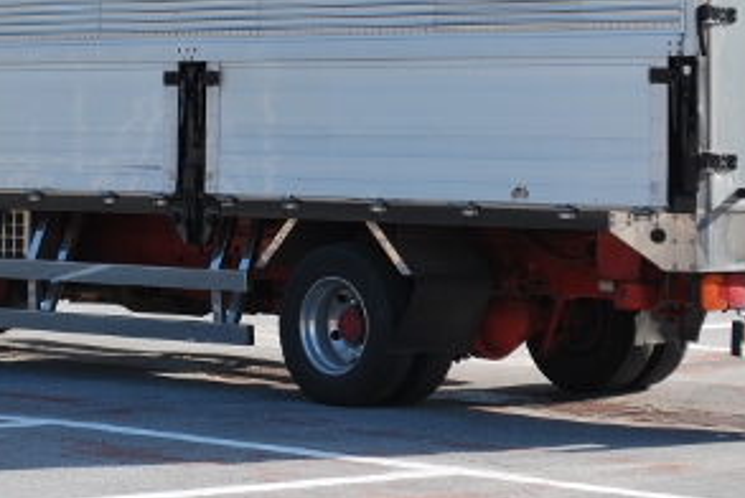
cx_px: 305
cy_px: 10
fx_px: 3731
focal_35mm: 180
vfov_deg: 7.6
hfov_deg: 11.4
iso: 100
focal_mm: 55
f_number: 7.1
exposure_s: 1/200
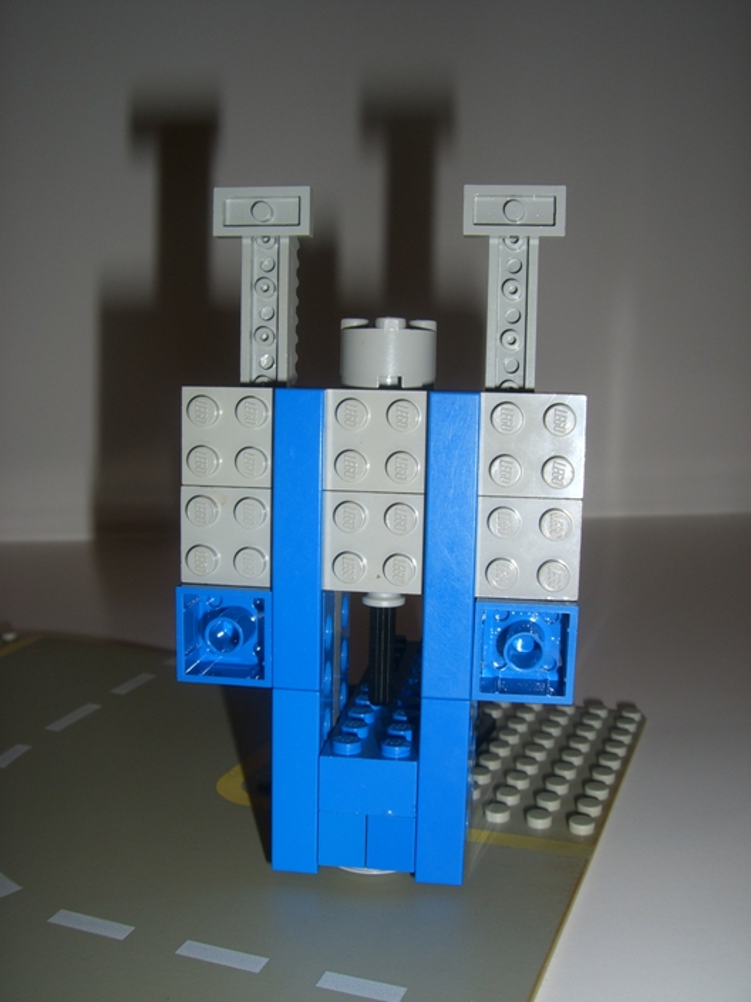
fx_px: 1099
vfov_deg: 49.0
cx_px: 376
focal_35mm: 38
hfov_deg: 37.7
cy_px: 501
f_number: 4.3
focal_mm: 6.2
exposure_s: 1/60
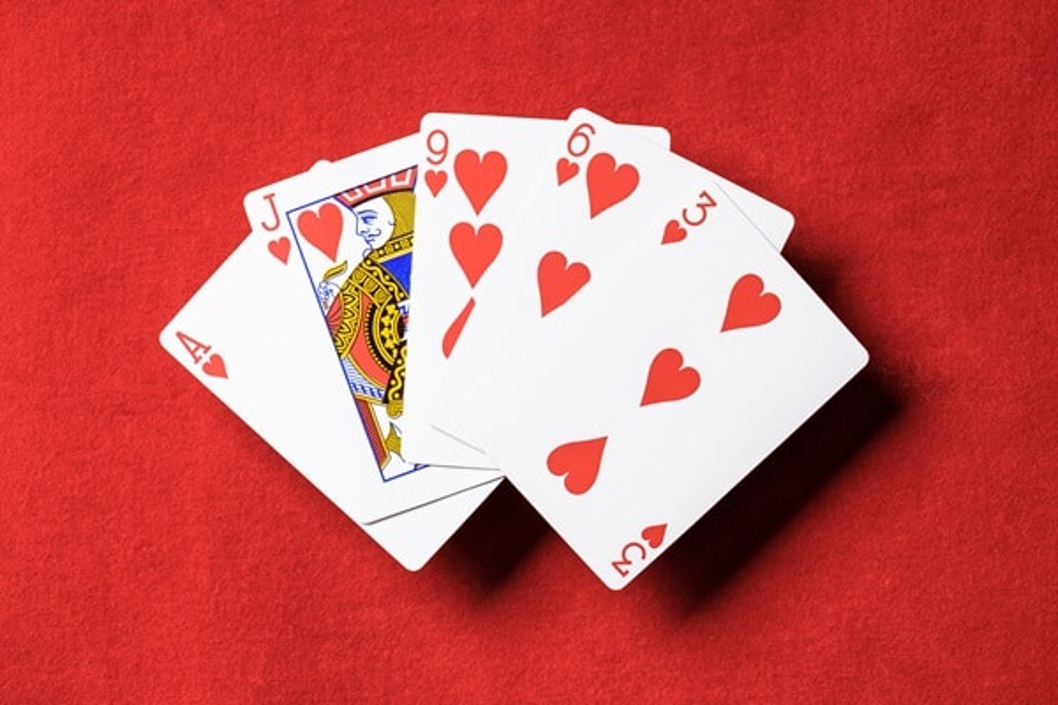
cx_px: 529
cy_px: 352
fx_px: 3086
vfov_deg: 13.0
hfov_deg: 19.5
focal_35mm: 105
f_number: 9
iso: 80
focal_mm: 105
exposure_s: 1/160
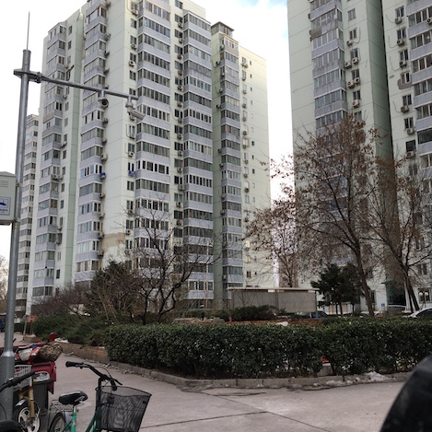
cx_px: 259
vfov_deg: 47.2
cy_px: 214
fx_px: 494
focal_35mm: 35
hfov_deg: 47.0
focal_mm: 4.15
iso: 25
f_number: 2.2
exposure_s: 1/200
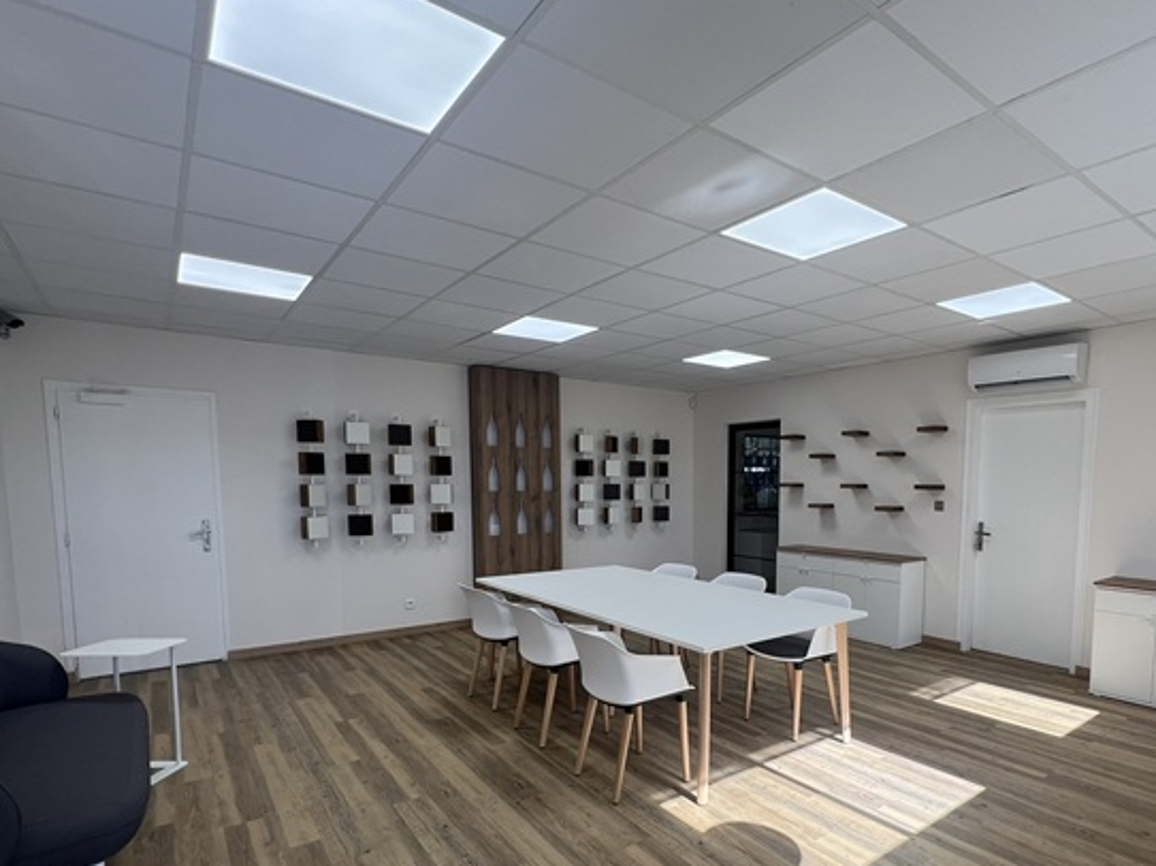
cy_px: 540
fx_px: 601
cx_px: 680
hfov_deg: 86.9
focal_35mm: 18
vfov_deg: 70.4
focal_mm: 1.57
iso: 50
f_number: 1.8
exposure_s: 1/99
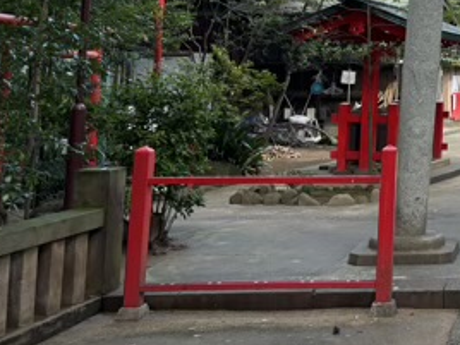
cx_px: 575
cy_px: -9
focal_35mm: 68
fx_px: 904
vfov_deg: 20.8
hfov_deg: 25.2
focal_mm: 5.96
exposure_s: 1/137
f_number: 1.6
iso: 64
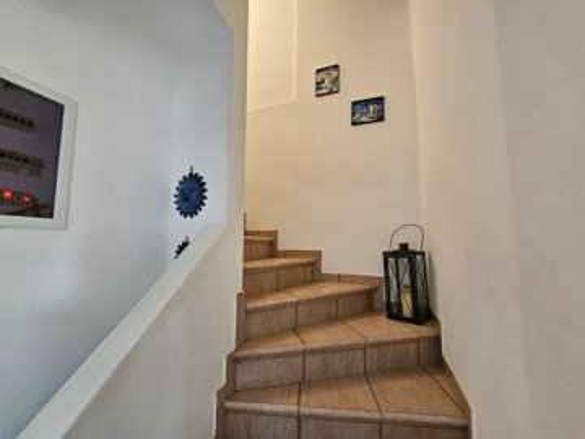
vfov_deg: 89.9
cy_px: 220
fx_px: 220
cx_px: 292
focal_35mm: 13
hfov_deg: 106.2
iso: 400
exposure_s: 1/50
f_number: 2.2
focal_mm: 2.2
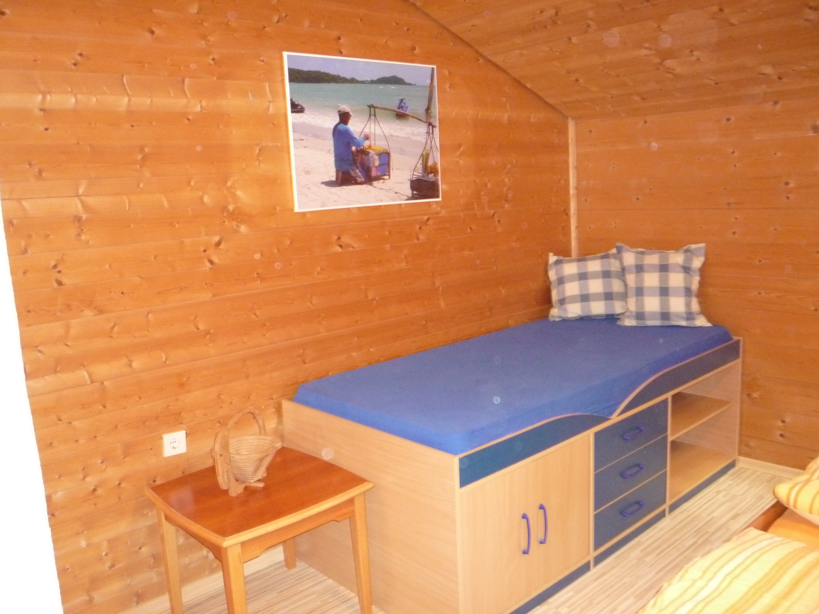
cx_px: 410
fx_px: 710
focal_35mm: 30
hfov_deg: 60.0
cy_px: 307
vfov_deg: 46.8
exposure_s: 1/8
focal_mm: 5.2
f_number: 3.3
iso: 640
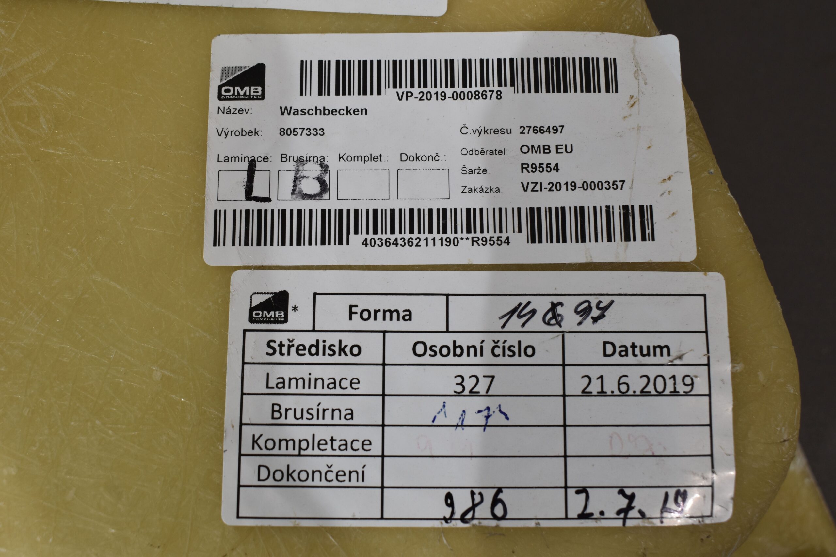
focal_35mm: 38
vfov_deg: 35.5
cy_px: 278
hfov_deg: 51.3
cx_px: 418
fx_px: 871
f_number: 8
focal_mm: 25
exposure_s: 1/60
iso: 250
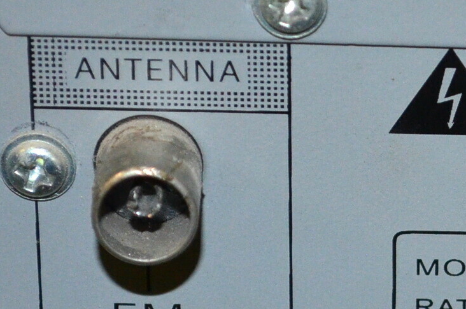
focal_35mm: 278
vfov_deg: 4.9
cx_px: 631
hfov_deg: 7.3
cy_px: 179
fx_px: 3587
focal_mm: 55
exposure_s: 1/60
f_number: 5.6
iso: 1600
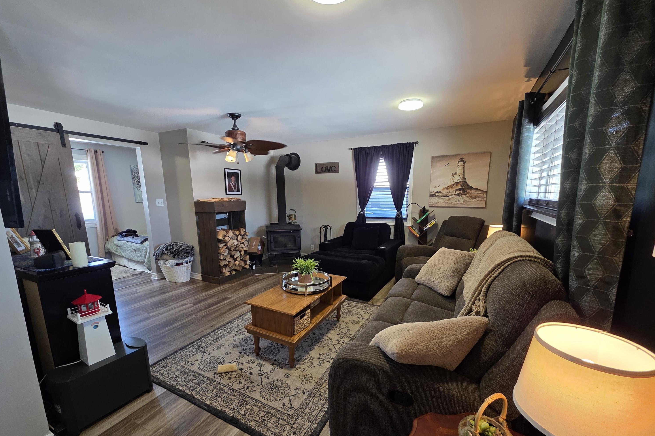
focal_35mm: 14
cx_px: 320
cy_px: 246
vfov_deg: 80.8
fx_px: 255
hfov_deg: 104.2
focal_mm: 2.2
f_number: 1.9
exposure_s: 1/120
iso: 200
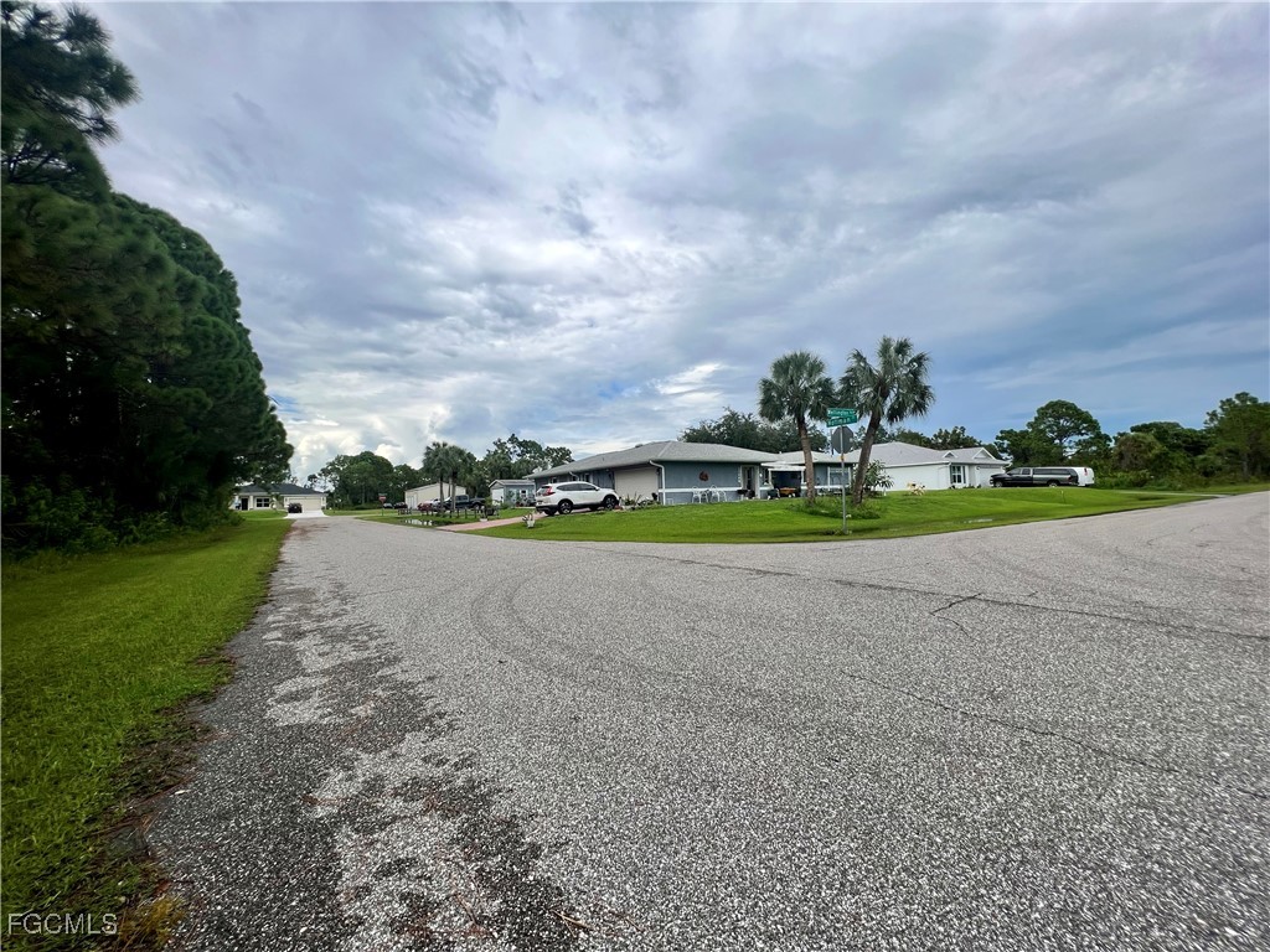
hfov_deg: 106.2
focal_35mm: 13
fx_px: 477
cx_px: 635
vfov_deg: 89.9
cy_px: 476
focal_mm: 1.57
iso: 32
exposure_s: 1/1531
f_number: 1.8
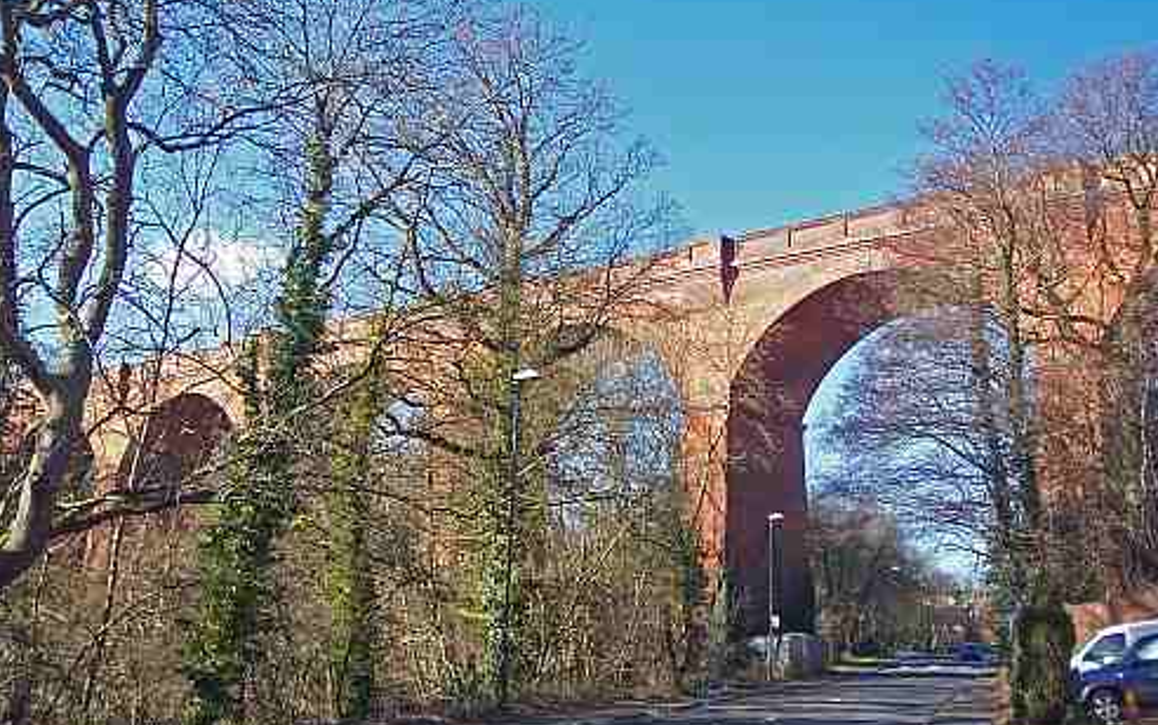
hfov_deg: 47.2
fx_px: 1326
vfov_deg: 30.5
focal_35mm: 42
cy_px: 406
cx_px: 581
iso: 64
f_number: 3.9
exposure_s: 1/160
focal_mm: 6.4
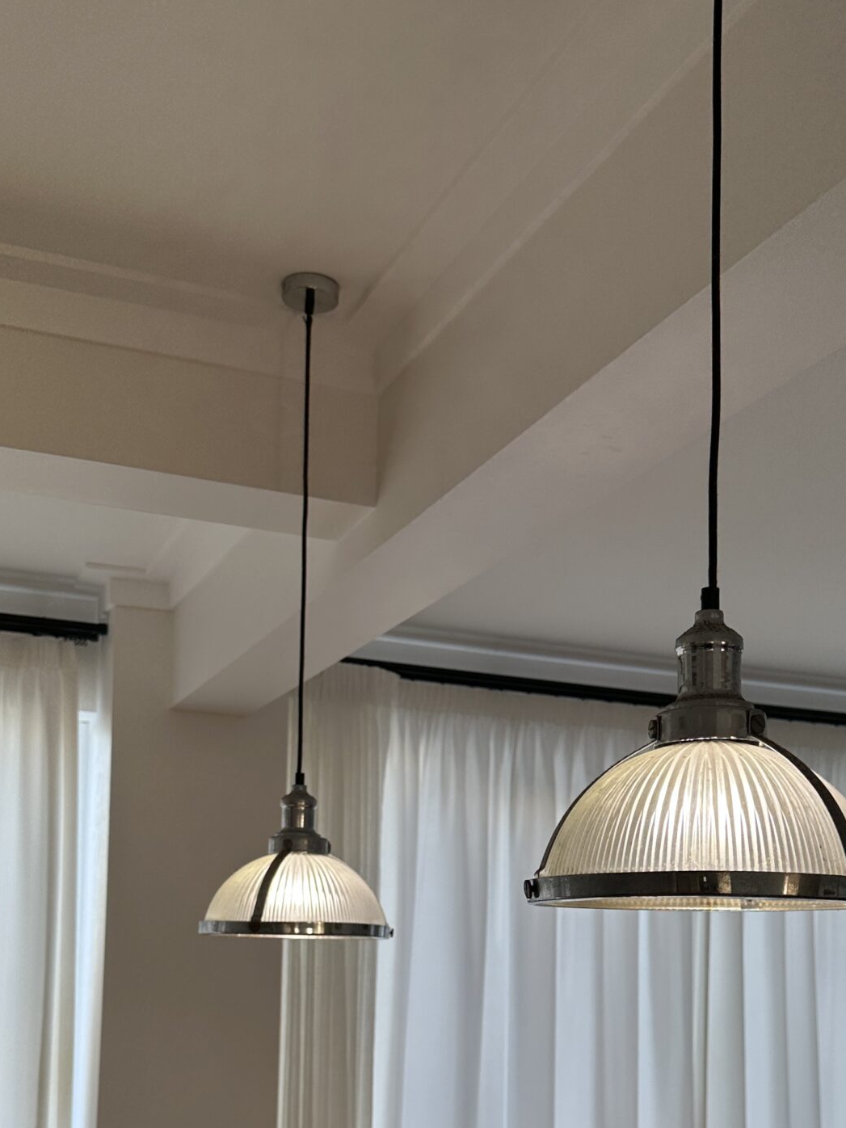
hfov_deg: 32.7
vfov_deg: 41.4
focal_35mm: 44
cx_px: 519
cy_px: 873
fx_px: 1434
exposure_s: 1/257
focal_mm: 6.86
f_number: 1.78
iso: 80
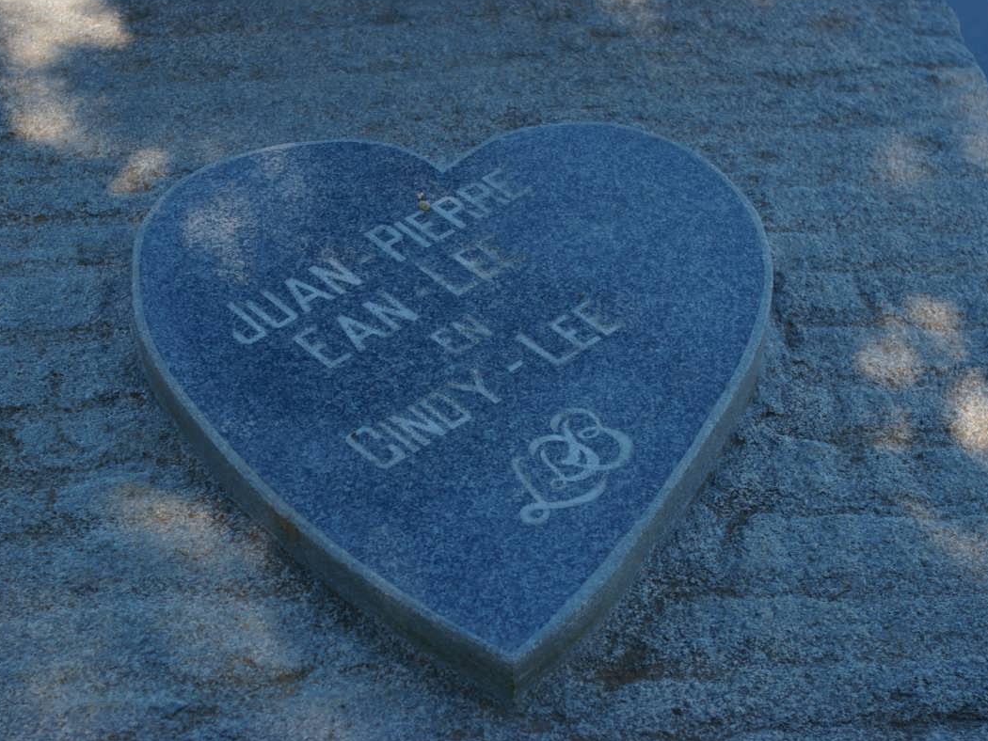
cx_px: 468
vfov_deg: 16.3
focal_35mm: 91
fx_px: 2585
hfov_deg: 21.6
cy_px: 367
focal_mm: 55
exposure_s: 1/125
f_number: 5.6
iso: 200
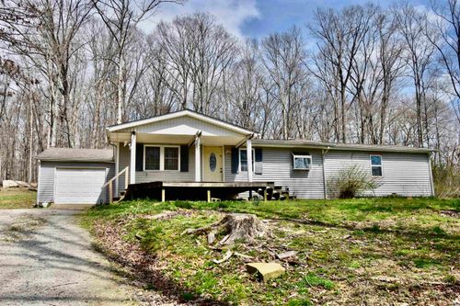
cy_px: 153
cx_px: 230
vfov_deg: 43.6
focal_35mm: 30
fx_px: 383
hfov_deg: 61.9
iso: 100
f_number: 11
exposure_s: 1/160
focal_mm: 20
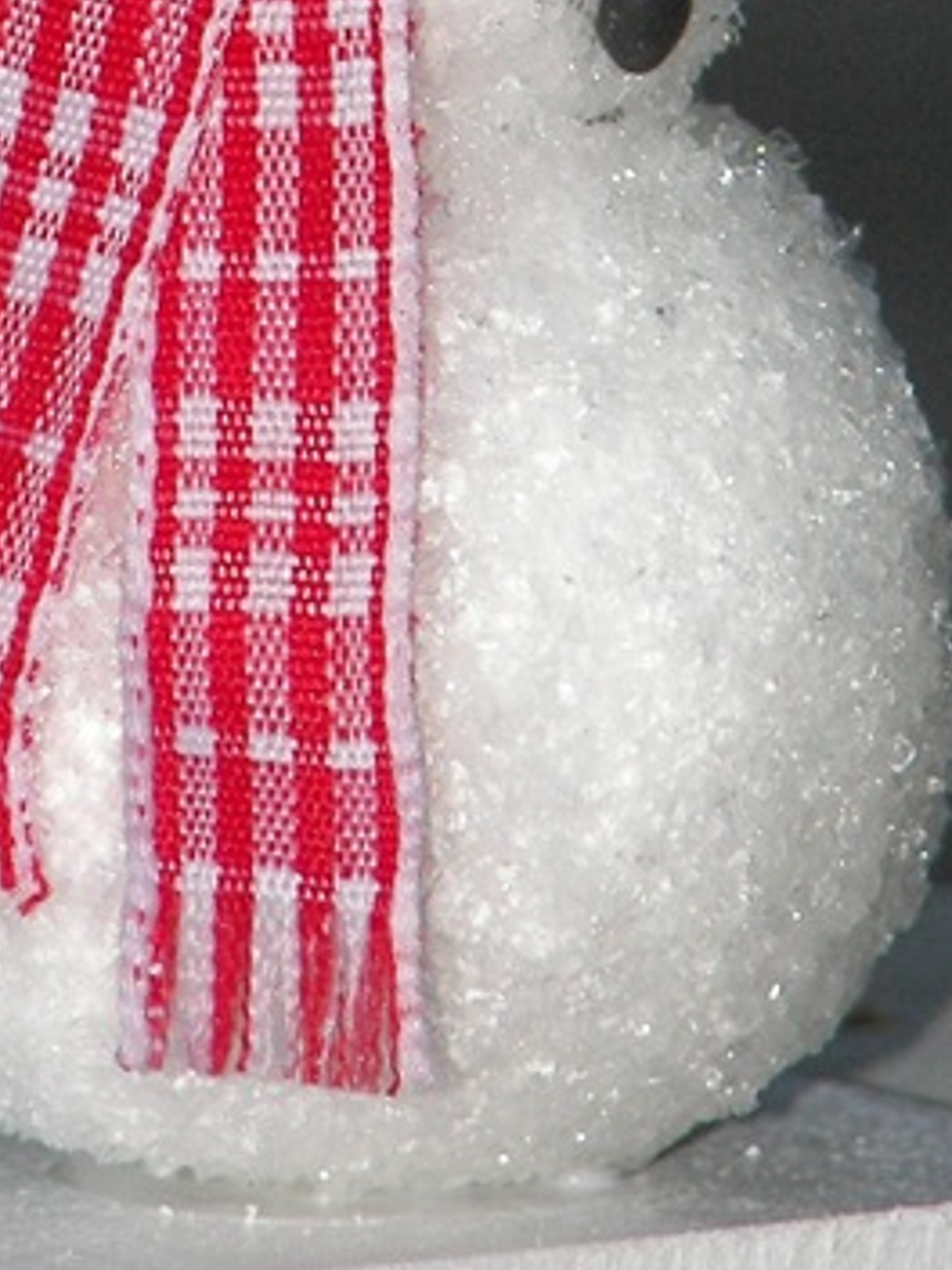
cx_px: 337
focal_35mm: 864
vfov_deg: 2.3
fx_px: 31682
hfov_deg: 1.7
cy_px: -274
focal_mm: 56
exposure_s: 1/100
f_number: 3.6
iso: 100
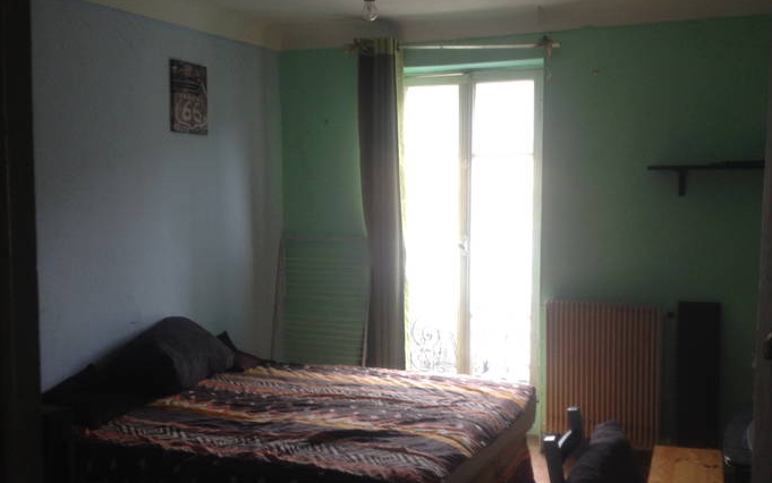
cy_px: 239
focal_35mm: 43
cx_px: 429
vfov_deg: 29.9
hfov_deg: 46.1
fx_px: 905
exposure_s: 1/20
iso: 80
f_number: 2.4
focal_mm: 4.28
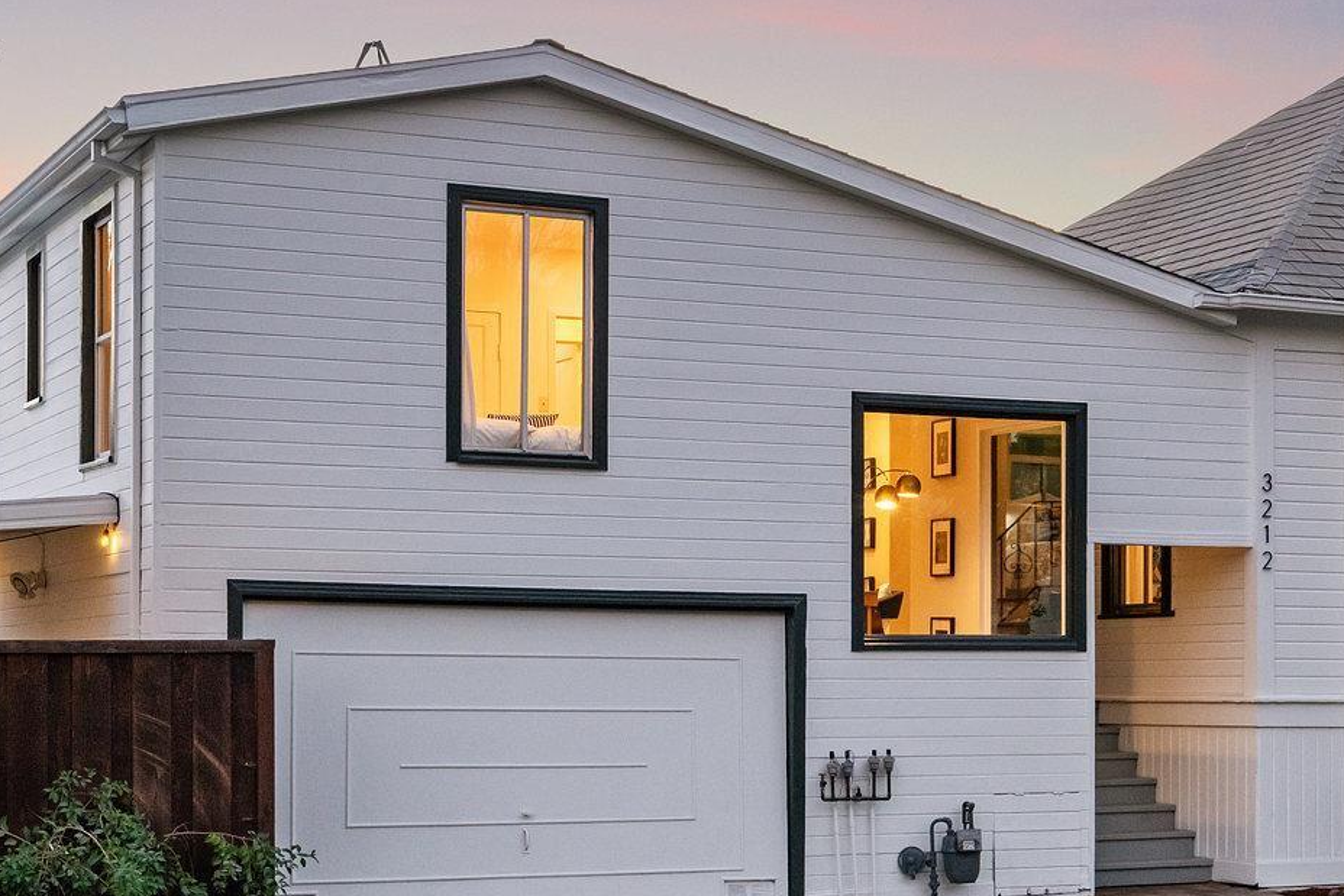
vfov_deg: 18.1
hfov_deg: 26.7
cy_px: 587
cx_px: 991
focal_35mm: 75
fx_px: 2800
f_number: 16
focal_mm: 34
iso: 400
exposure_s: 1/10
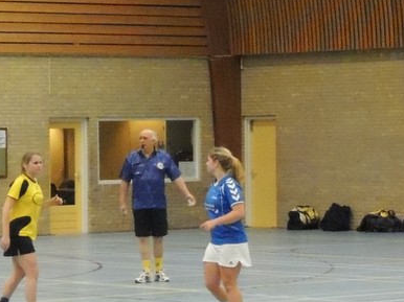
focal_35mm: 199
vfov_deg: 7.5
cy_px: 178
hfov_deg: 9.8
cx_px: -62
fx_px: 2321
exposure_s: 1/100
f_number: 3.9
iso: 3200
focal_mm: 13.3
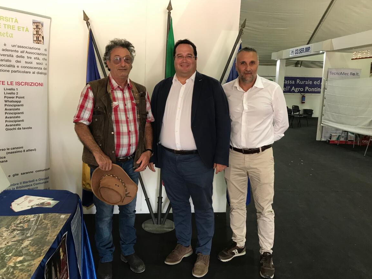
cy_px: 137
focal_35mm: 29
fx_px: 312
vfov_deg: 48.2
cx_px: 188
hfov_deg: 61.7
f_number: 1.8
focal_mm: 3.99
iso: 40
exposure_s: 1/20
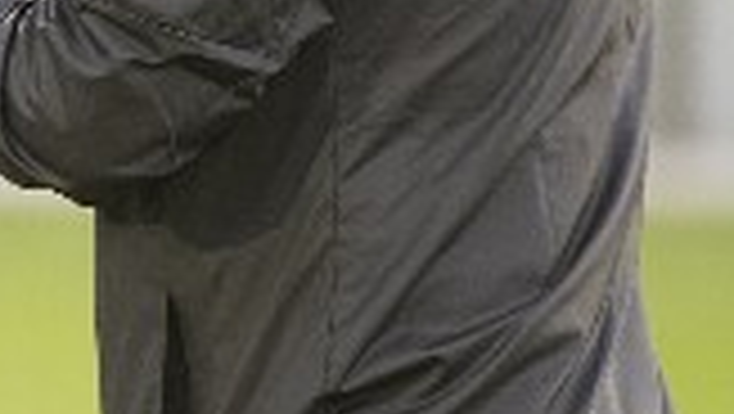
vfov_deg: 1.4
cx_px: -54
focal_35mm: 861
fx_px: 16771
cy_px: -205
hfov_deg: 2.5
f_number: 3.2
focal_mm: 200
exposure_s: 1/250
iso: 2000
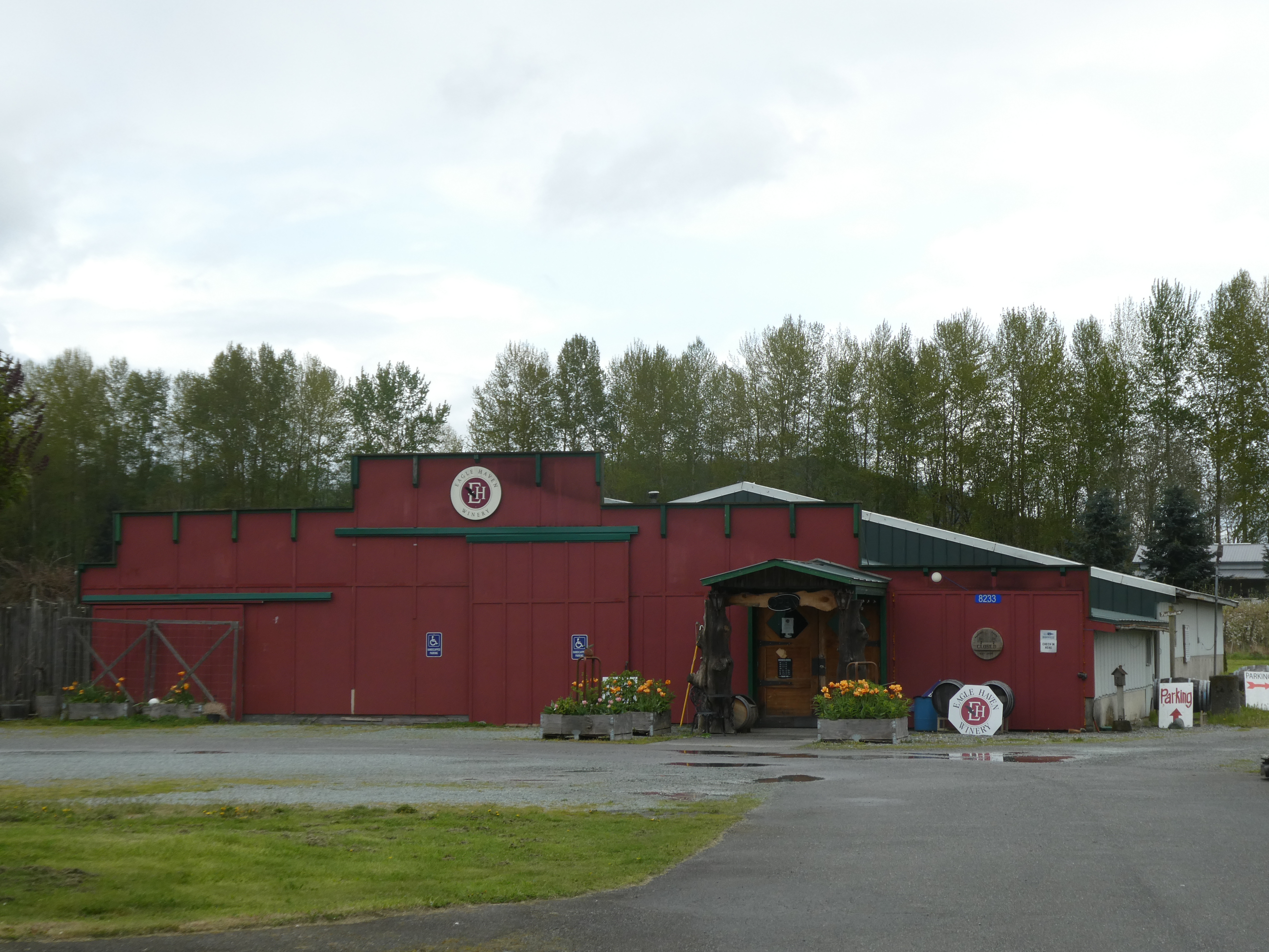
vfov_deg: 21.0
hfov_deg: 27.8
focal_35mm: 70
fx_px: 2566
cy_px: 476
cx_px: 634
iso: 80
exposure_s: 1/400
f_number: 4.5
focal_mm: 12.5
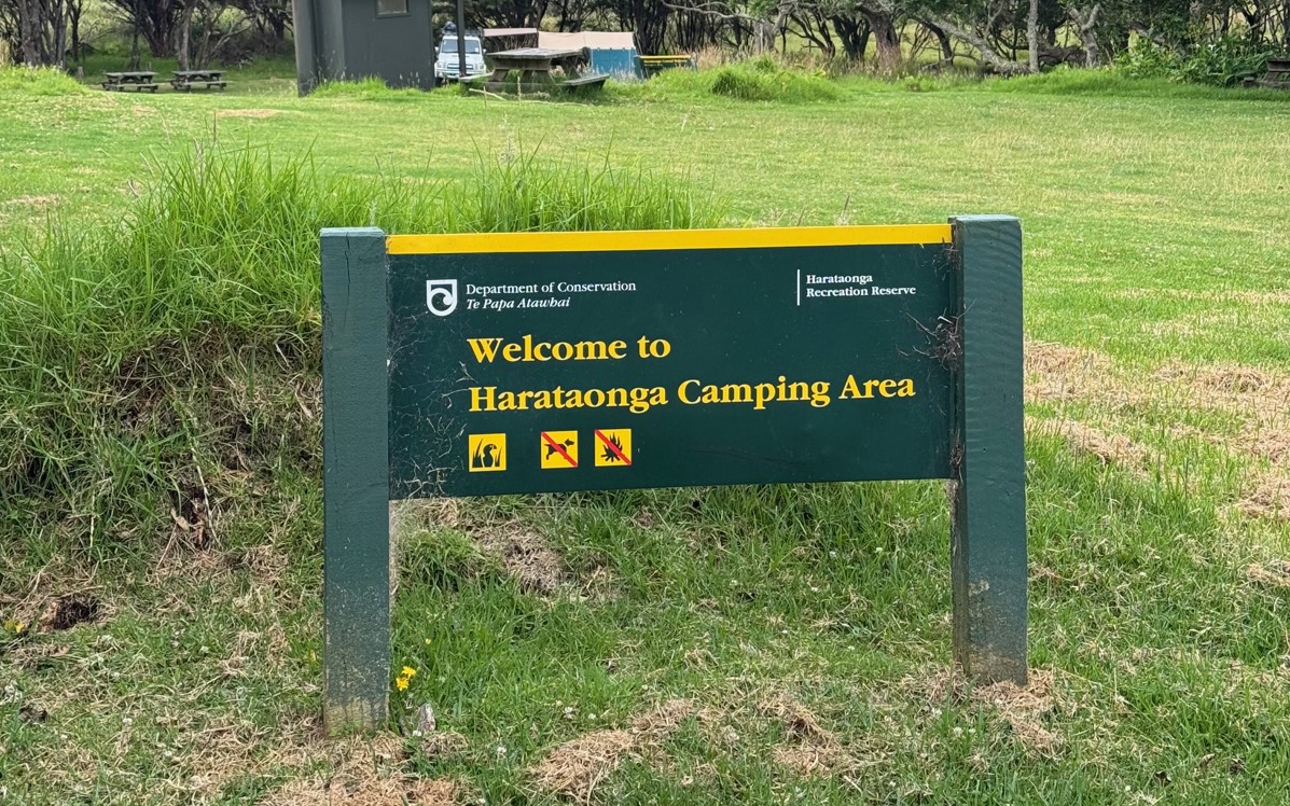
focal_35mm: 68
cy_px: 187
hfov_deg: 30.2
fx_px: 2391
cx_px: 644
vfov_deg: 19.0
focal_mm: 6.76
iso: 64
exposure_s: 1/747
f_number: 1.78
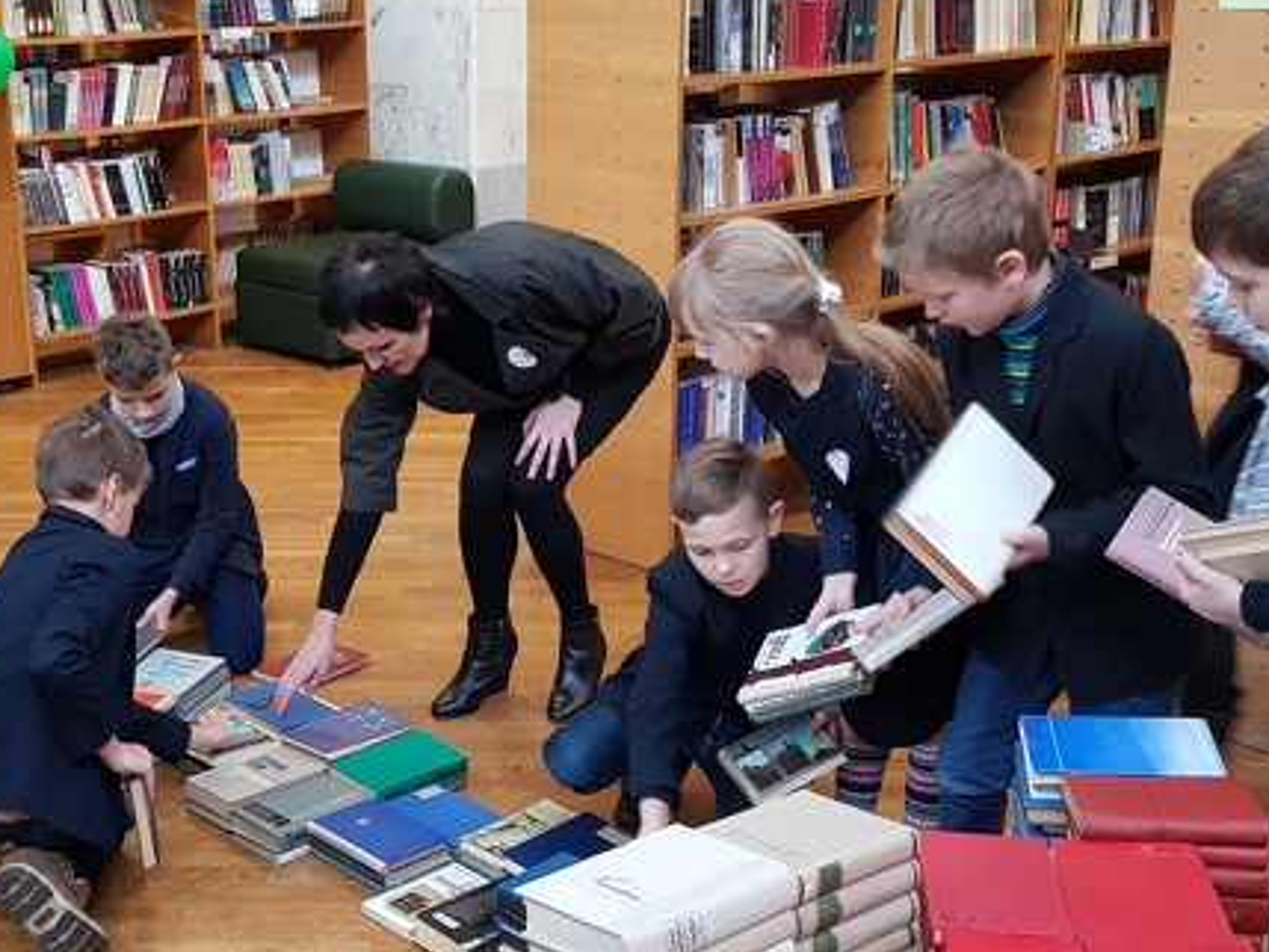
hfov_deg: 39.6
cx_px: 609
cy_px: 559
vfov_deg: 30.2
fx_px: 1760
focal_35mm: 48
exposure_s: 1/50
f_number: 1.7
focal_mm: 4.2
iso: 200
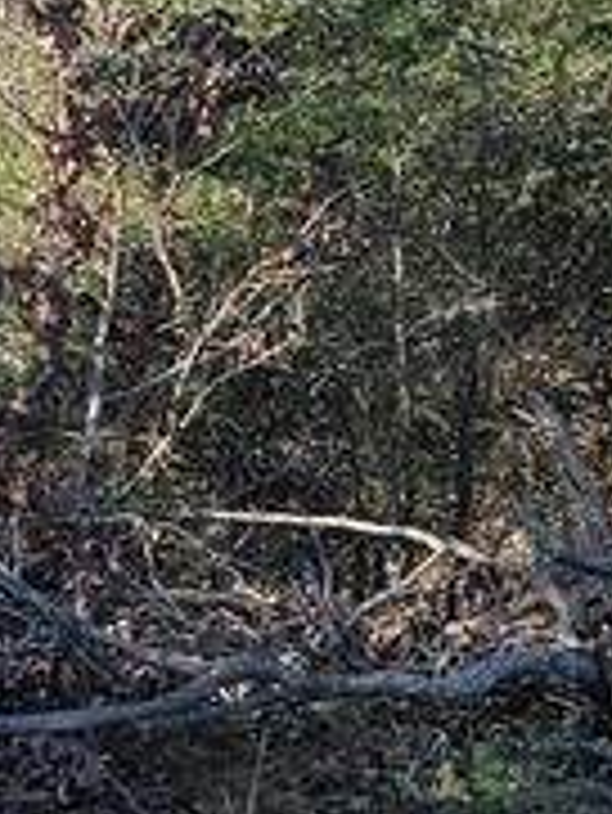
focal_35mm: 106
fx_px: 2496
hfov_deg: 13.3
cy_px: 387
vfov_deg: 18.5
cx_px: -261
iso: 20
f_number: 1.8
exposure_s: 1/300
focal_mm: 7
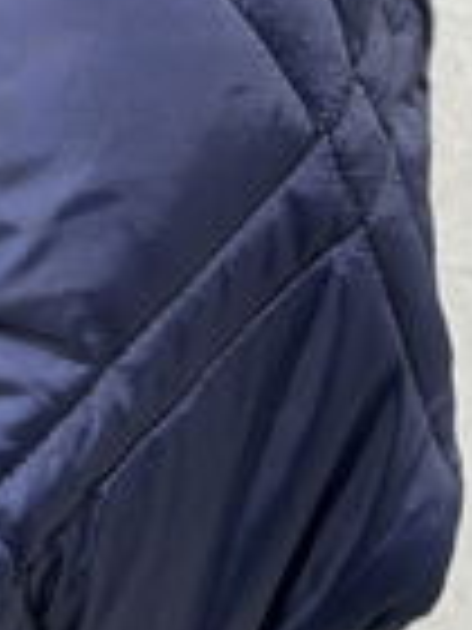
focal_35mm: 198
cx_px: -225
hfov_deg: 7.4
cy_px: -457
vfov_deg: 9.6
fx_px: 3600
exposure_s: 1/2571
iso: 32
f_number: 1.6
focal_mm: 5.96
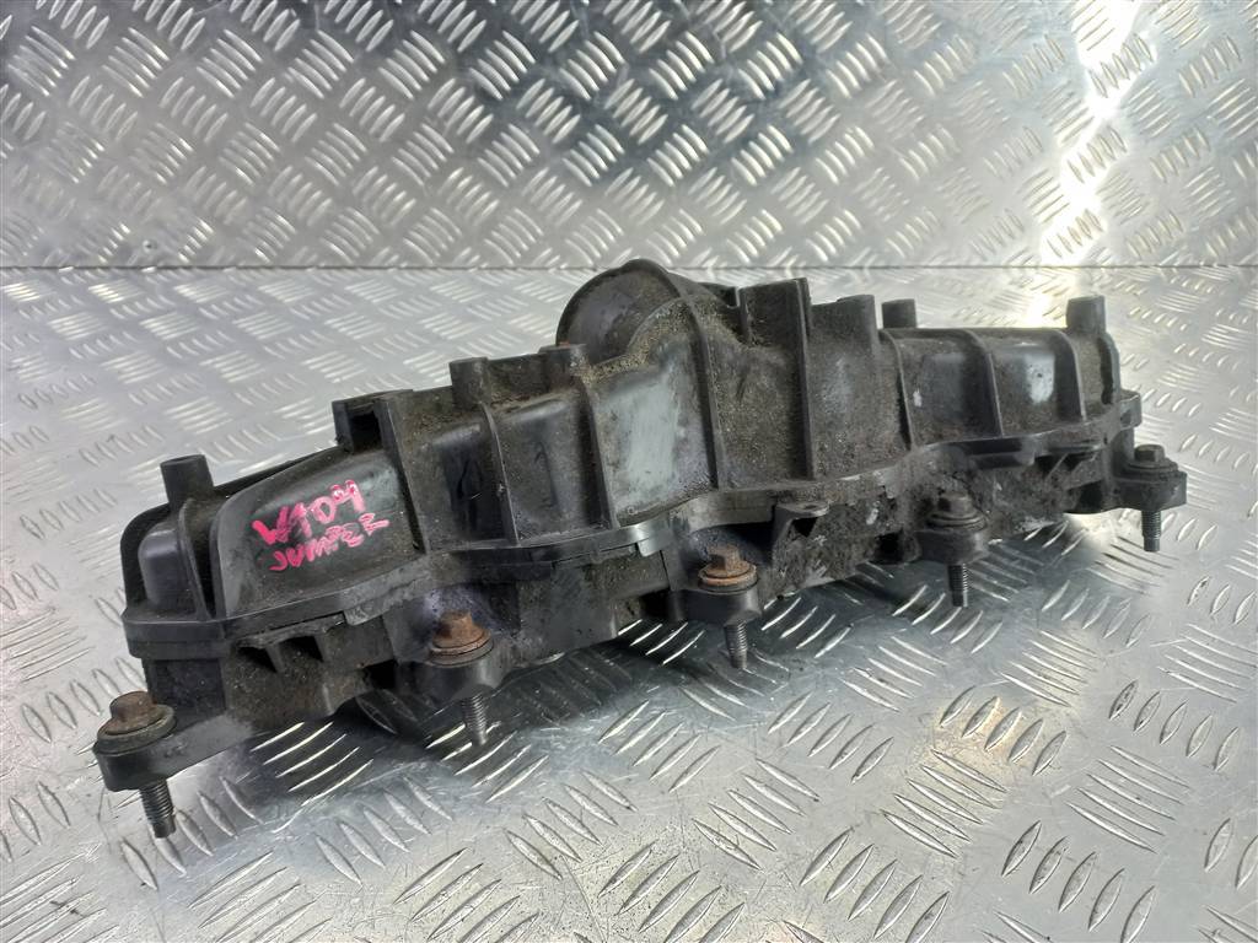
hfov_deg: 69.4
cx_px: 629
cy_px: 472
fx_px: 909
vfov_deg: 54.9
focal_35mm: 25
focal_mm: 4.6
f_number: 1.8
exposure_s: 1/50
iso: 125
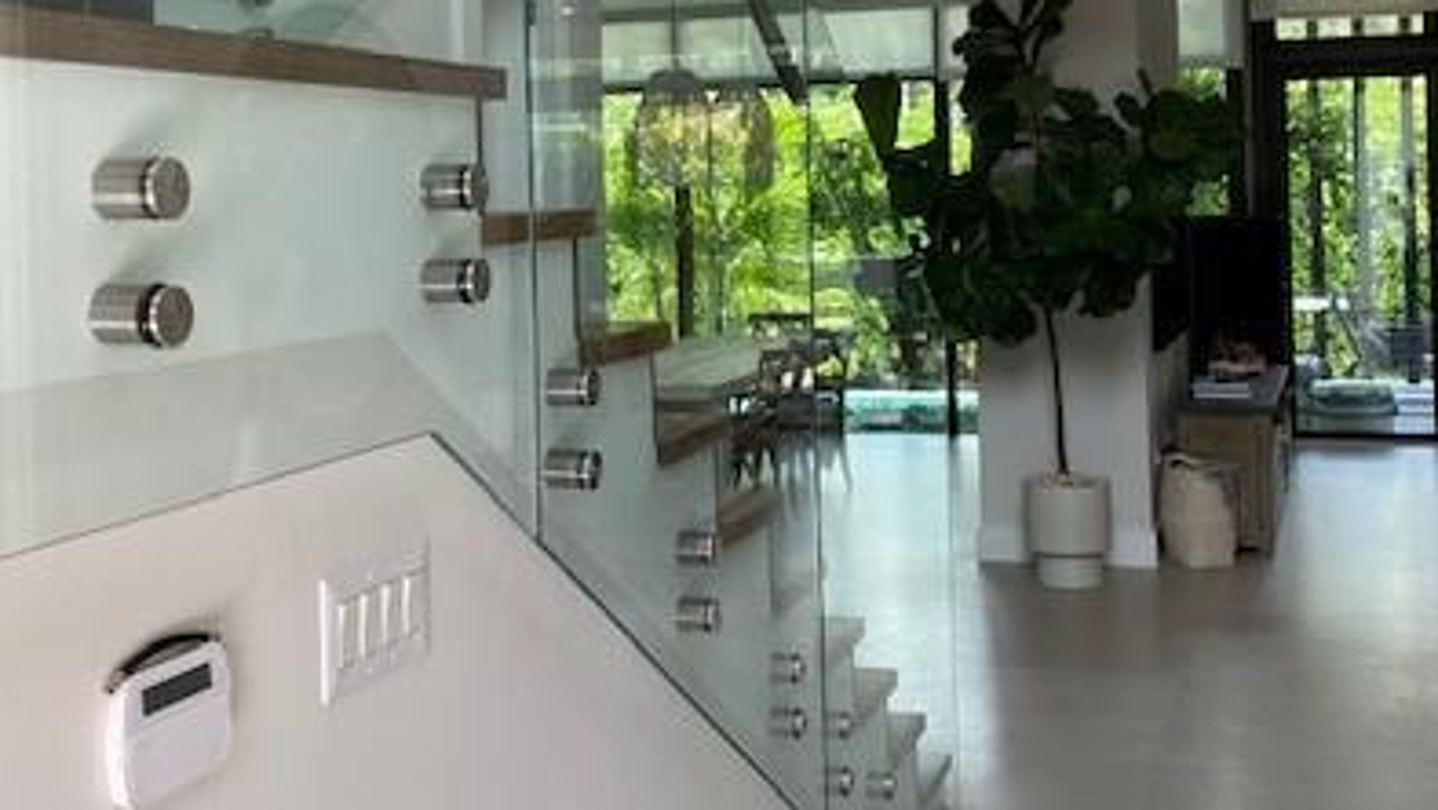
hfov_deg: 44.6
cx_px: 752
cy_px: 201
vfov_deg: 25.7
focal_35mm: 46
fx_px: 1755
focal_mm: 4.25
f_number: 1.8
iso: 32
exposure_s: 1/122
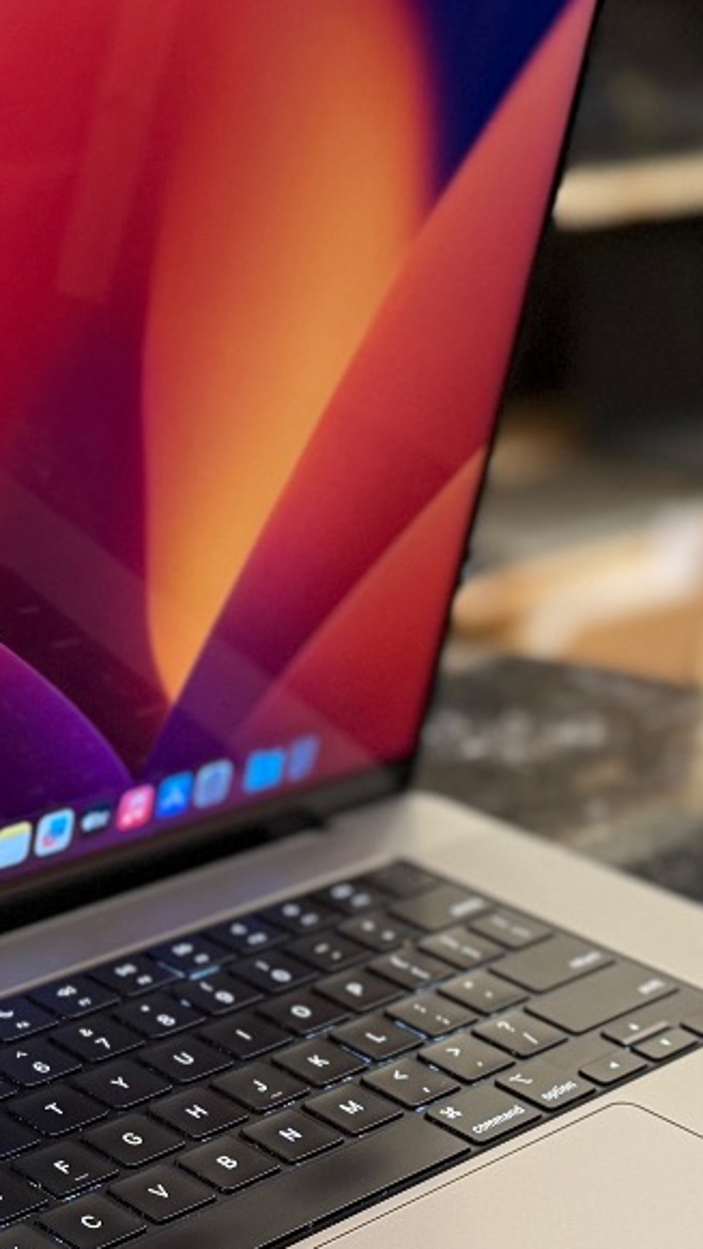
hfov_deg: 16.6
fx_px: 2385
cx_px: 95
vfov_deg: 28.9
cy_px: 937
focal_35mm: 72
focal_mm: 6.76
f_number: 1.78
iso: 200
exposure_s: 1/60
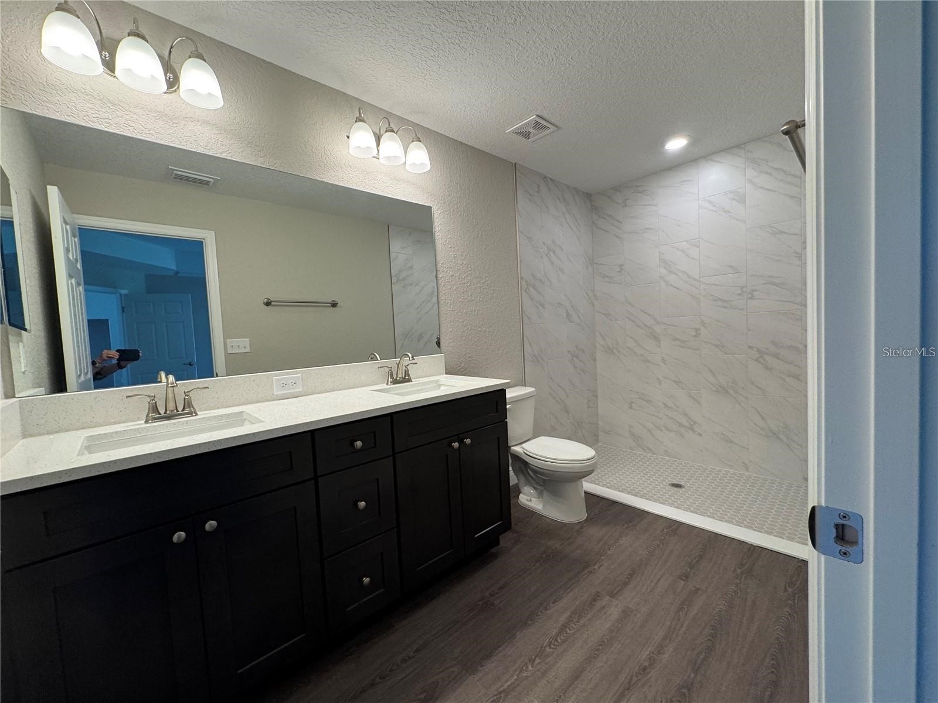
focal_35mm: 14
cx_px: 469
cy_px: 352
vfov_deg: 85.7
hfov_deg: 102.1
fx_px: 379
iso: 125
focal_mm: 2.22
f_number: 2.2
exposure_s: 1/120
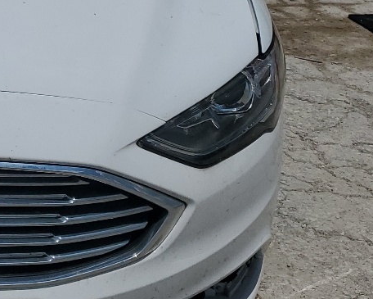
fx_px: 983
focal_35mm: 89
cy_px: 45
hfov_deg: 19.9
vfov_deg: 17.1
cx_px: -102
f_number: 1.5
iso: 51
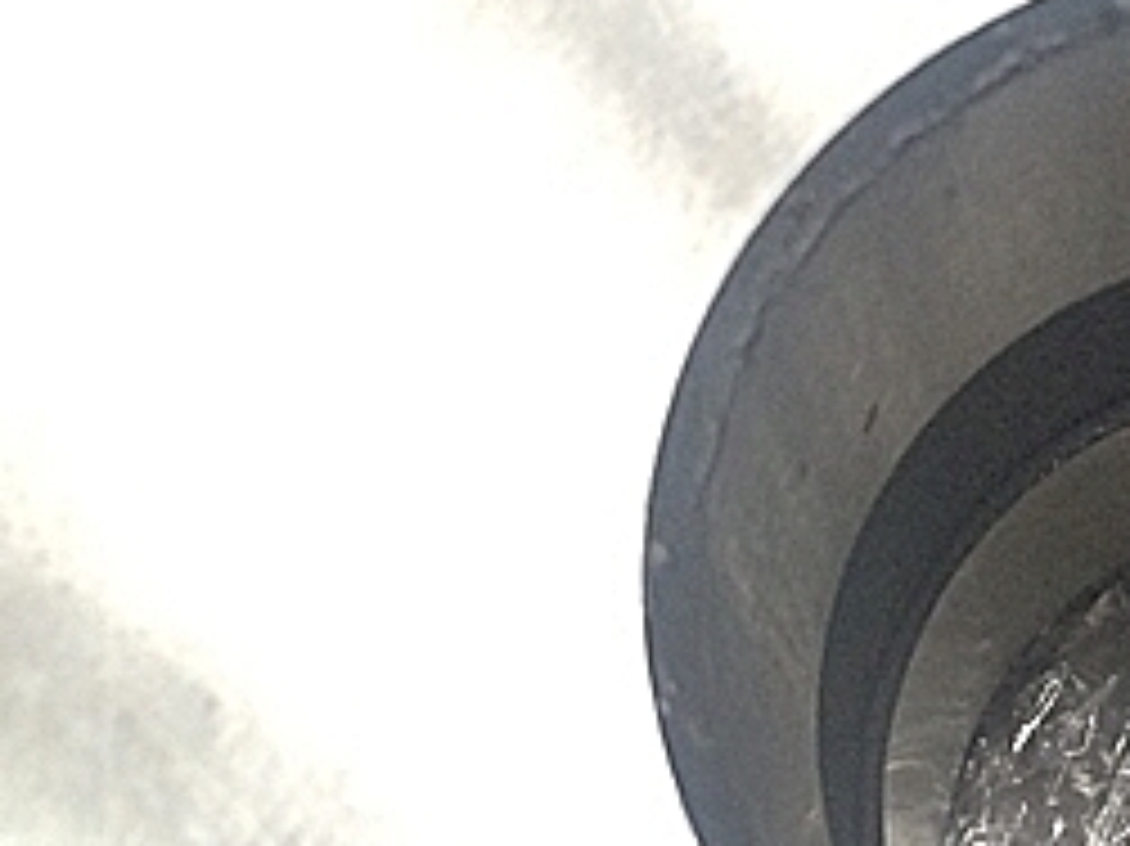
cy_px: 554
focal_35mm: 74
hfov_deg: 24.7
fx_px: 2414
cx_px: 1225
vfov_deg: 19.8
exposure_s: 1/30
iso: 200
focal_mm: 4.15
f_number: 2.2
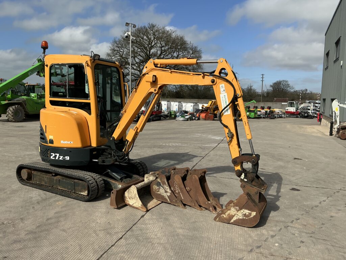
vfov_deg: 49.7
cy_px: 130
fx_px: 280
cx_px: 173
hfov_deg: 63.4
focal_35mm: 28
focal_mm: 3
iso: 25
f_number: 1.8
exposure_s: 1/2427
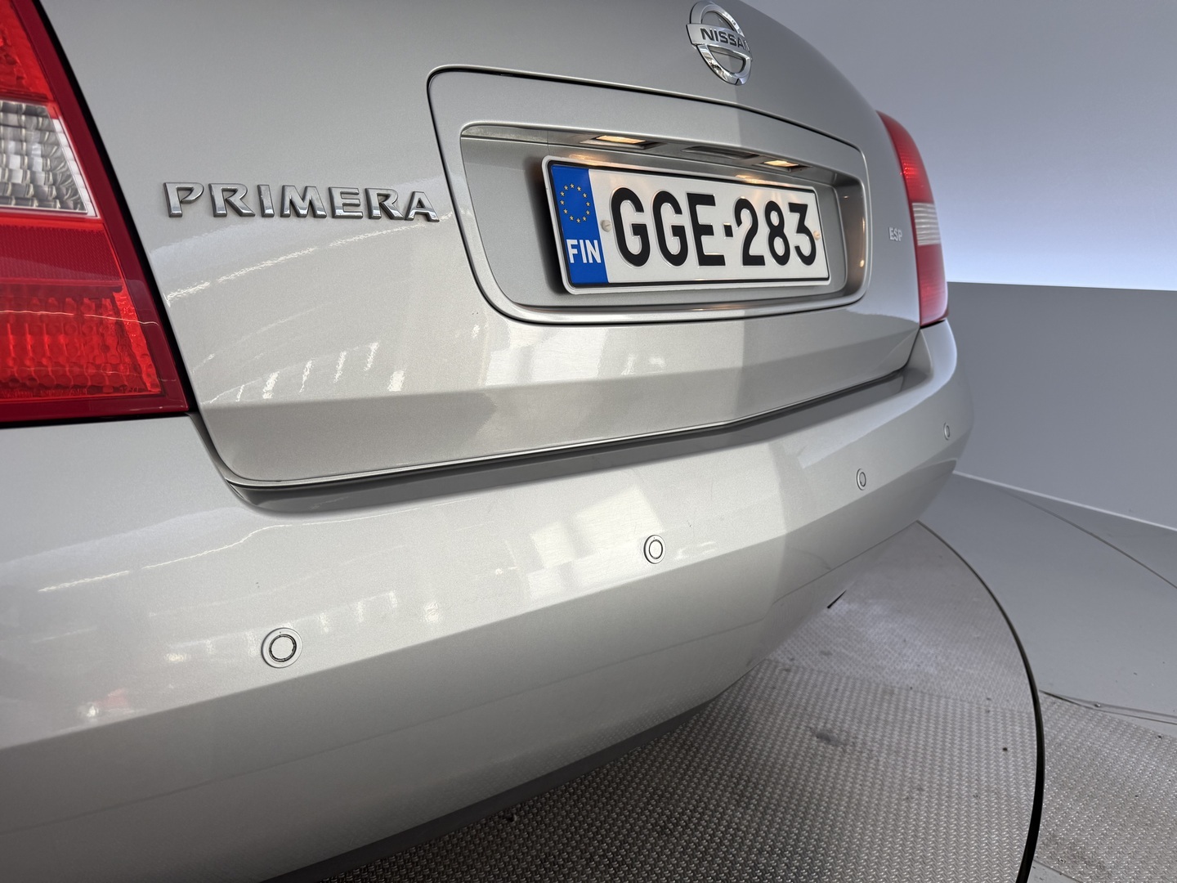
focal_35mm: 24
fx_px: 816
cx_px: 588
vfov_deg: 56.8
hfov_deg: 71.6
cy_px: 442
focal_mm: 6.76
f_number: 1.78
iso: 64
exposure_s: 1/237
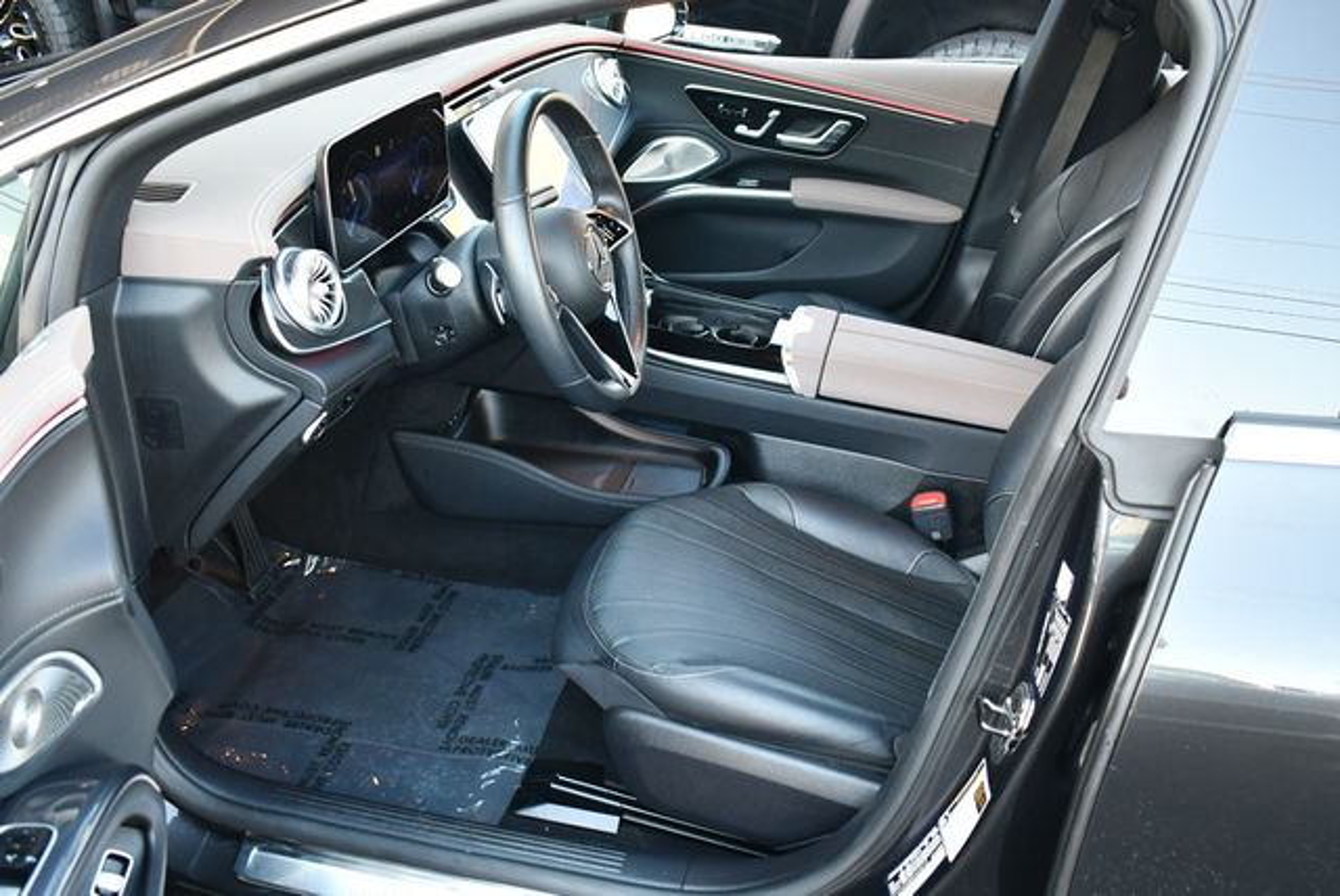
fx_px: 1341
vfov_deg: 36.9
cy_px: 448
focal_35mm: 36
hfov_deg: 53.1
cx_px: 670
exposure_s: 1/125
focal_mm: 18
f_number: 3.5
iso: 900
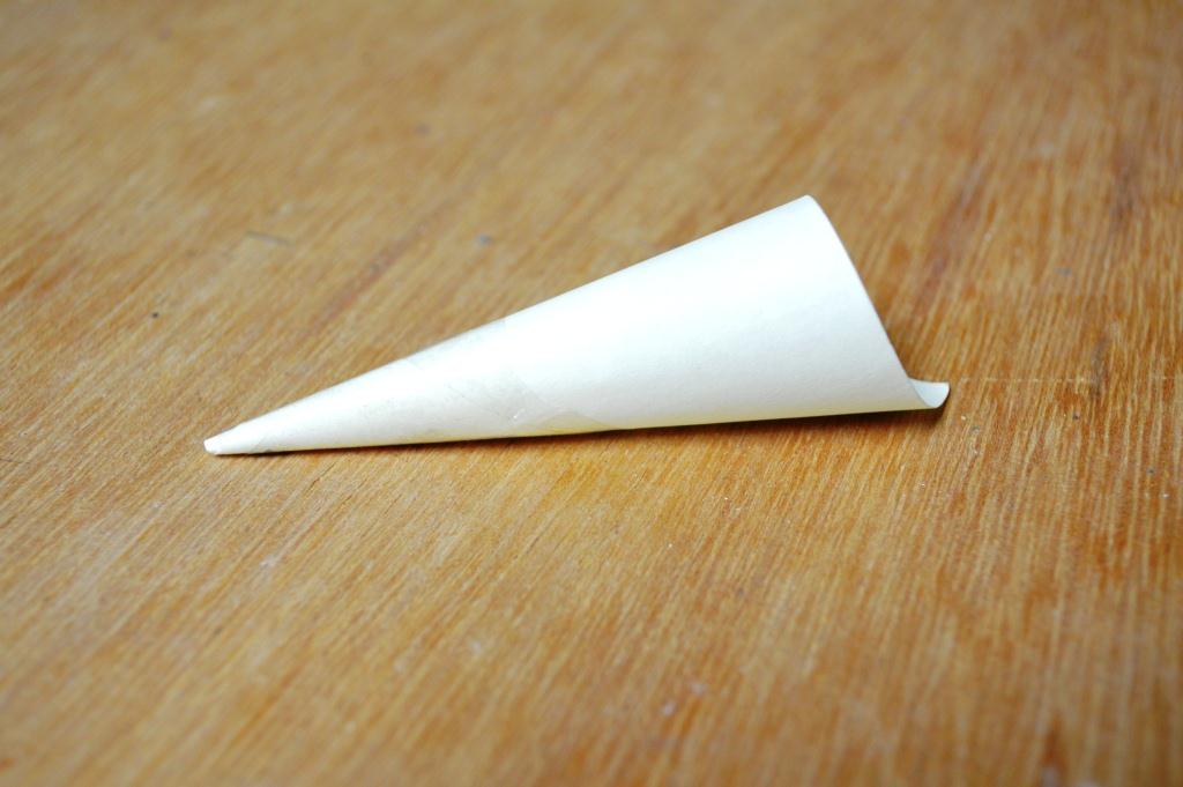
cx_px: 592
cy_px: 394
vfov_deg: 28.0
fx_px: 1576
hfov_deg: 41.1
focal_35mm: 48
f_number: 4.8
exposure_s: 1/50
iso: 1600
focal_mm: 32
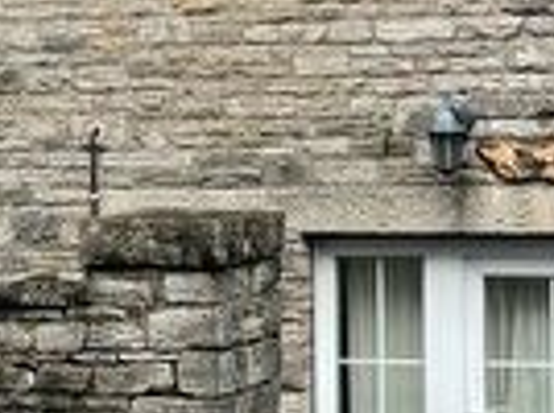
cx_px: 430
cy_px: 81
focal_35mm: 136
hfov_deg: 14.5
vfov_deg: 10.8
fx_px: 2173
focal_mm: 4.2
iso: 32
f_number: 1.6
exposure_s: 1/1490
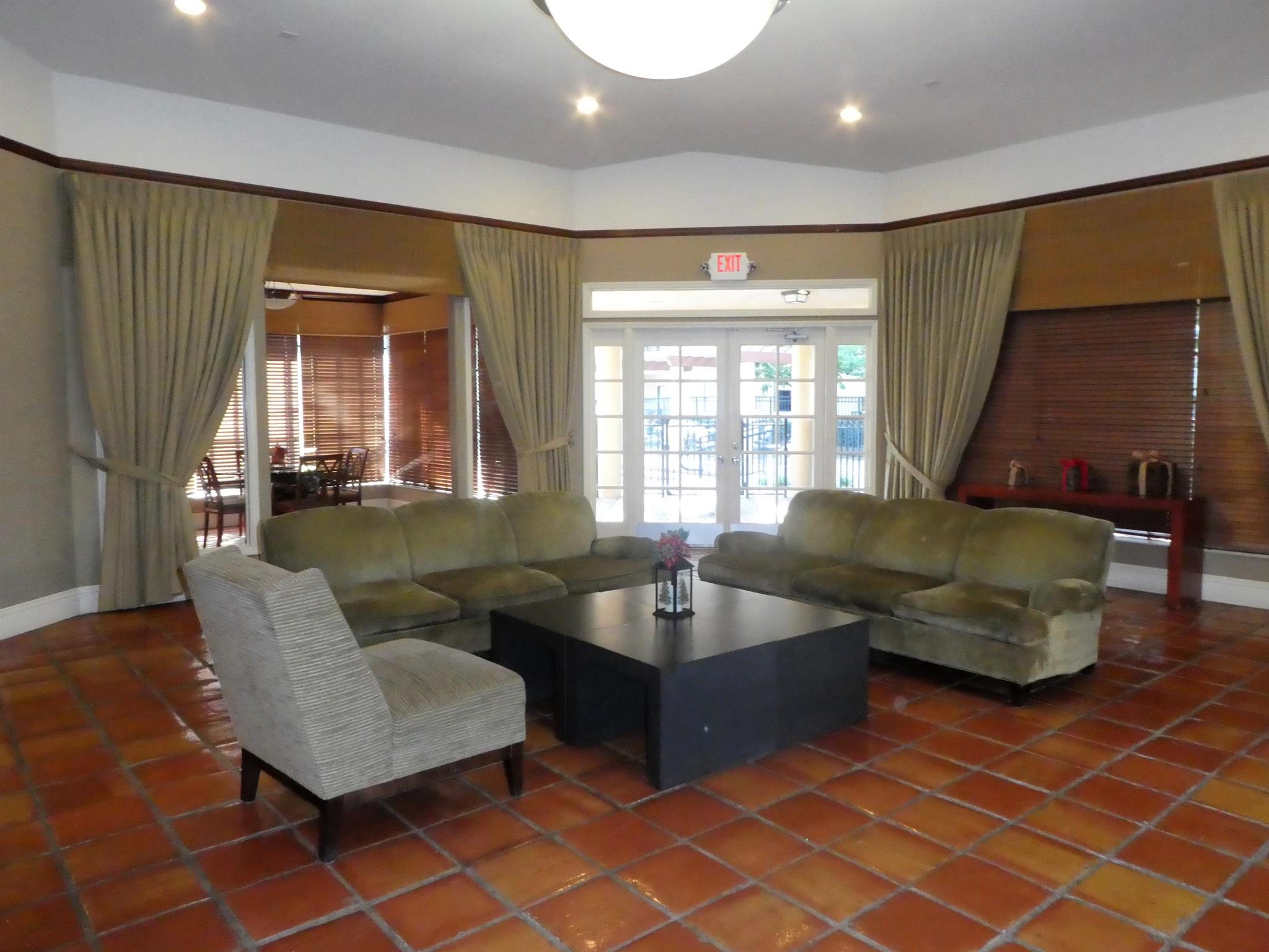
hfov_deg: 71.6
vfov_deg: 56.8
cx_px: 634
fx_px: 880
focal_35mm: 24
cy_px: 476
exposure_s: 1/60
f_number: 4
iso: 1250
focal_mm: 4.3
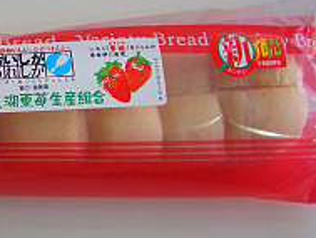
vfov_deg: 19.9
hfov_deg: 25.5
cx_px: 35
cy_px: 96
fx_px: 676
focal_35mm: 74
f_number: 2.6
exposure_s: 1/200
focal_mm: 5.8
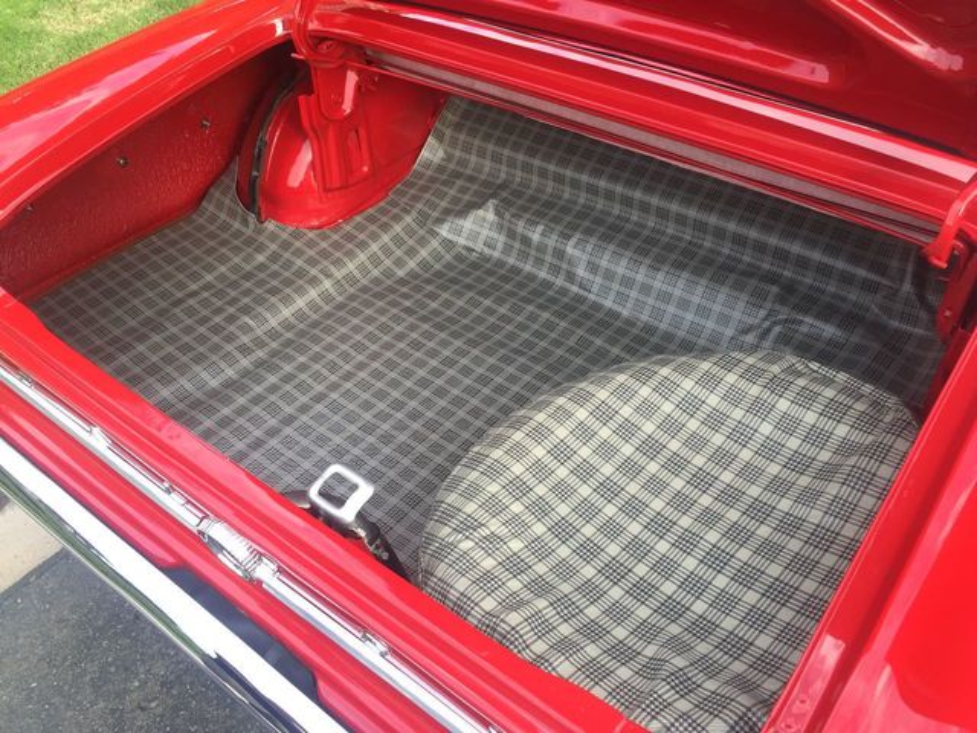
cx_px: 488
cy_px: 366
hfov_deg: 61.7
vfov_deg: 48.2
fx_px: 818
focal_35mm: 29
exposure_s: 1/120
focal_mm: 4.15
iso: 40
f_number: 2.2
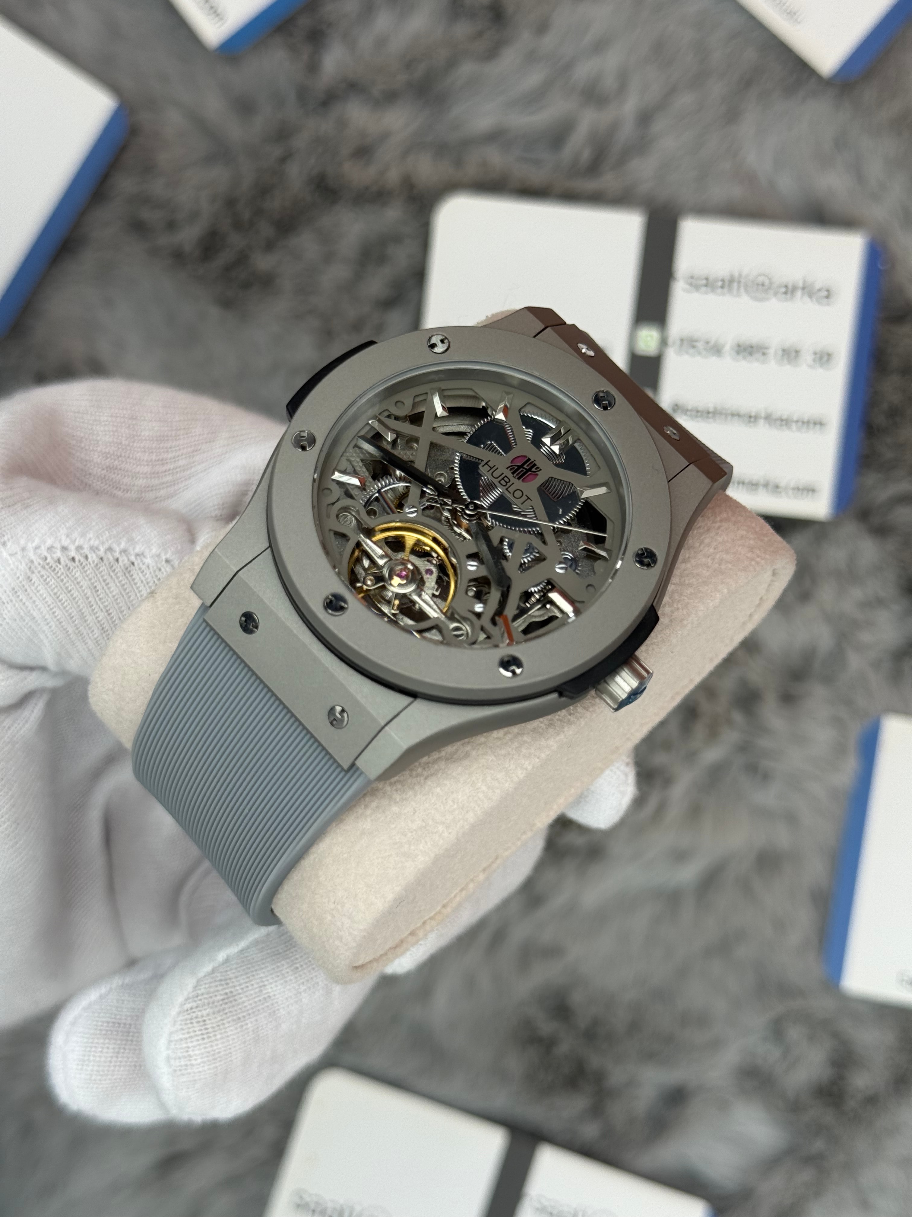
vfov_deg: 39.7
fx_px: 1686
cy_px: 608
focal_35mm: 48
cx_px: 456
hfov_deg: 30.3
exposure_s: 1/828
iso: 80
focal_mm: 6.76
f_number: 1.78
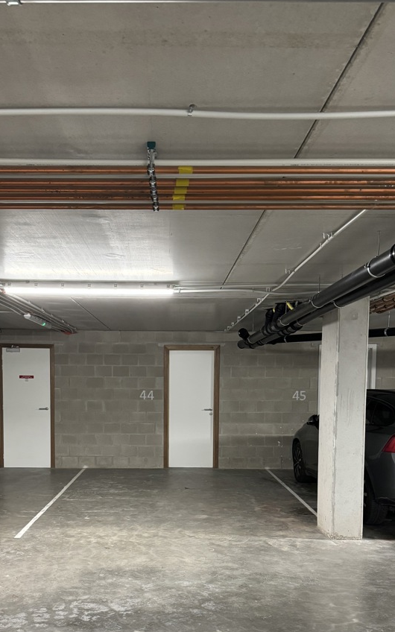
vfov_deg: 52.7
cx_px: 167
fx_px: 620
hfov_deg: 35.3
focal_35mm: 36
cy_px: 434
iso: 500
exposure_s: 1/60
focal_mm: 6.76
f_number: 1.78
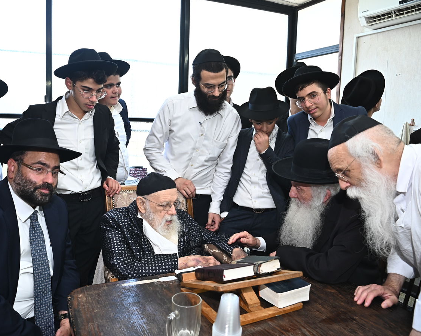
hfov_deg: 62.0
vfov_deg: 51.5
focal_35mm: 28
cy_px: 170
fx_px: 349
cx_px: 182
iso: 1000
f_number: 6.3
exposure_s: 1/200
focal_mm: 24
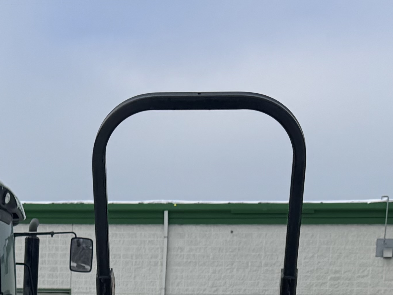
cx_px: 84
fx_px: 1147
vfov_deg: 12.6
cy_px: 620
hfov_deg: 19.3
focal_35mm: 101
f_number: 1.78
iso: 80
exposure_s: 1/5348
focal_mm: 6.76
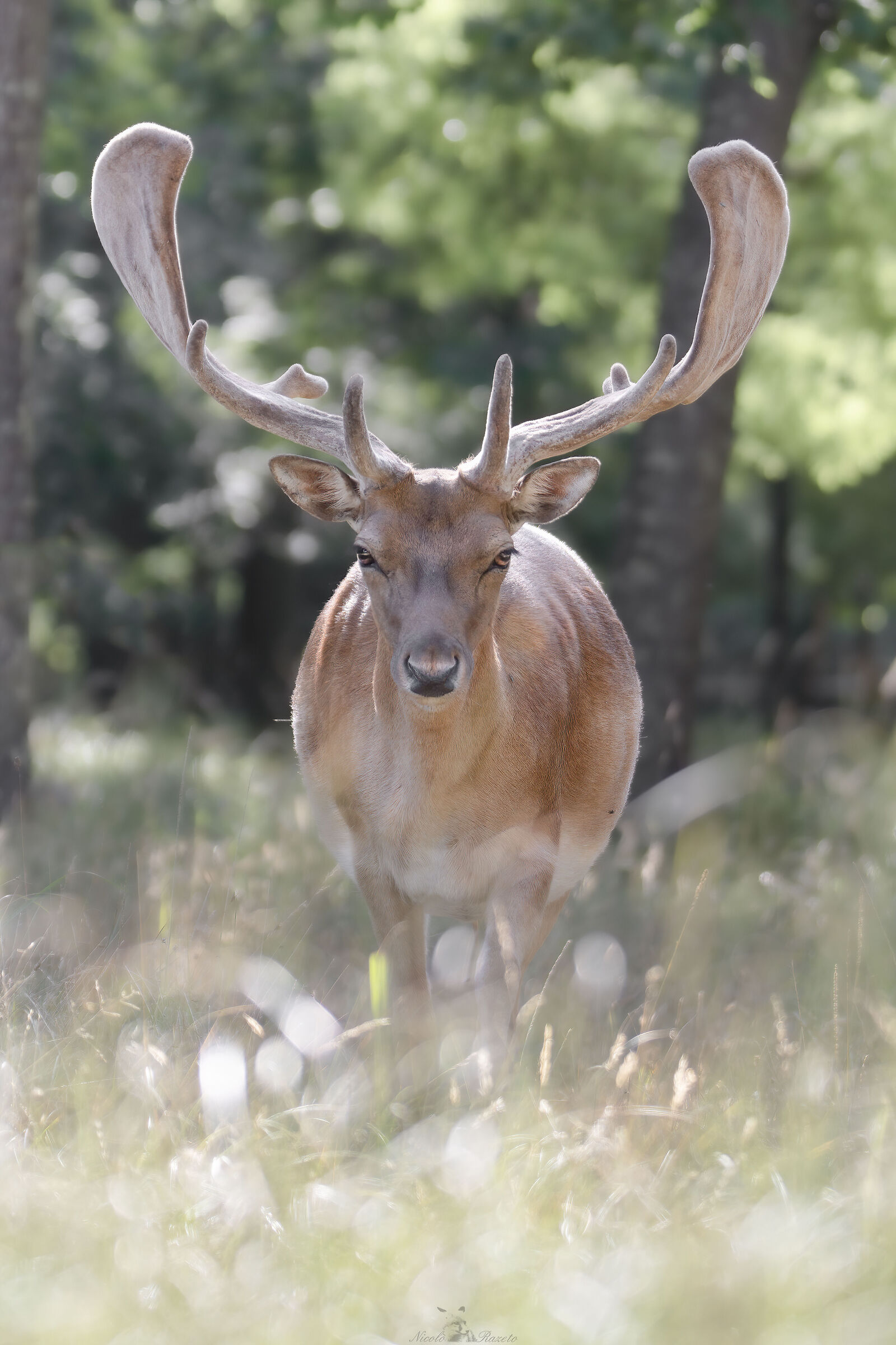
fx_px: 8399
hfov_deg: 6.1
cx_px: 448
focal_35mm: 225
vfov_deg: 9.1
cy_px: 672
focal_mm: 150
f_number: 5
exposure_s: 1/200
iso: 200
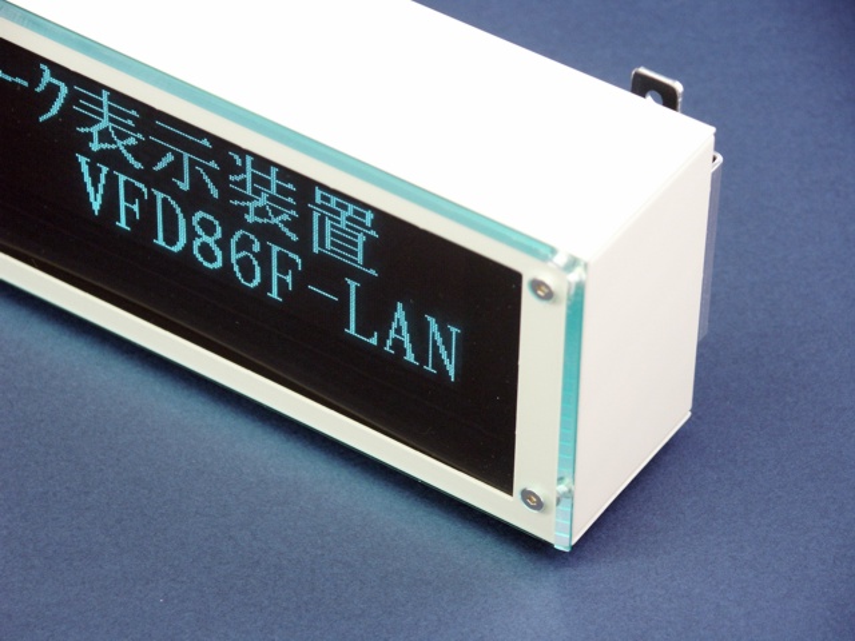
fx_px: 4125
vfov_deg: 8.9
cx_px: 428
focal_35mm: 167
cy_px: 320
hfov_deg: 11.8
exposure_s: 1/20
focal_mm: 42.4
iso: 200
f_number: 3.5
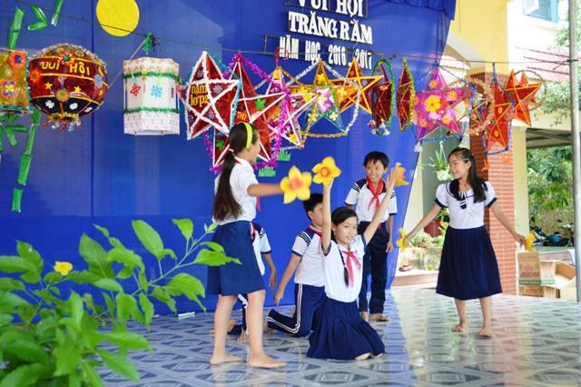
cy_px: 194
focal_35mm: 48
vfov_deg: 28.0
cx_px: 290
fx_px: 774
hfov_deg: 41.1
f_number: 4.8
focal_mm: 32
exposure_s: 1/50
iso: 400
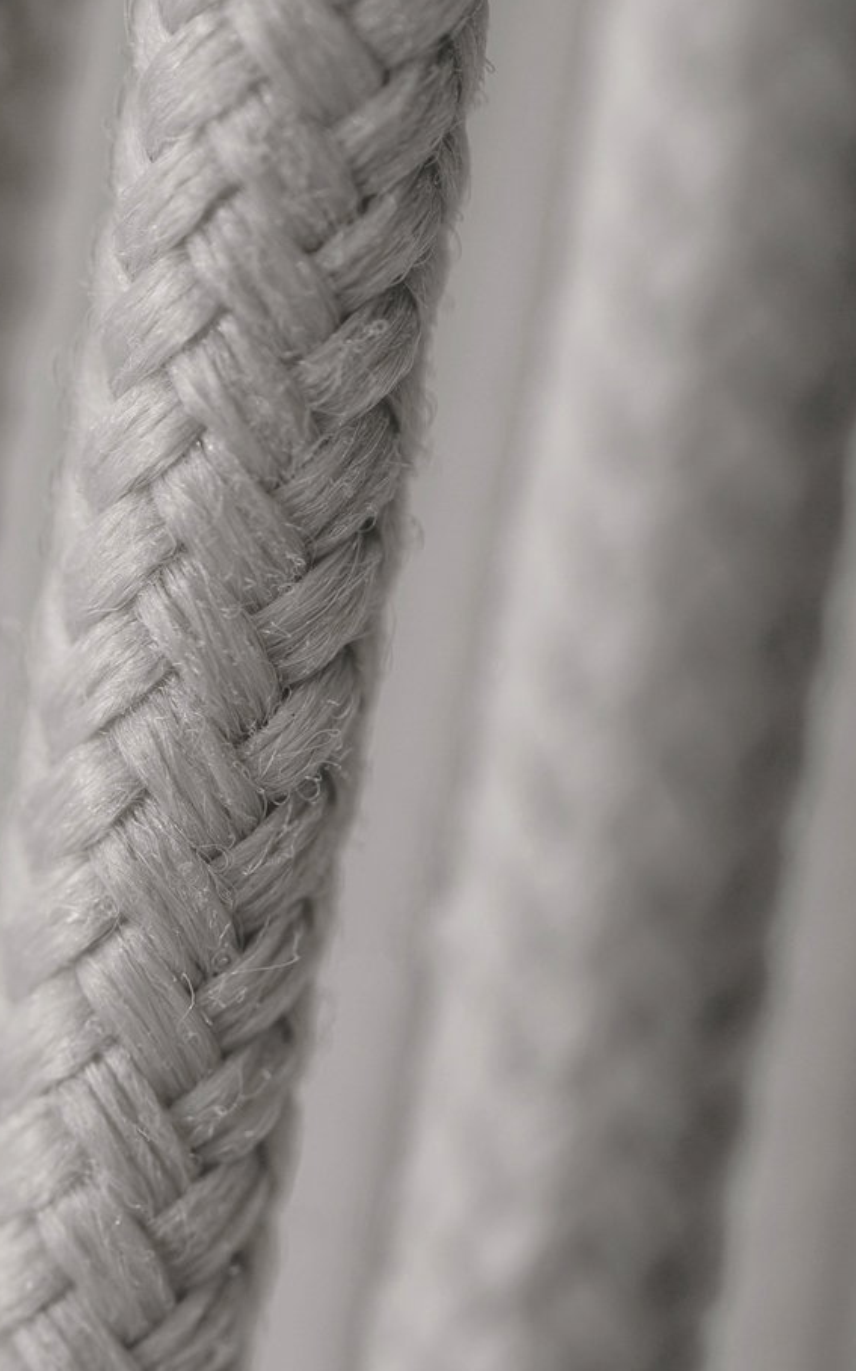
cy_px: 636
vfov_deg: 10.9
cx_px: -350
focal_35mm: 192
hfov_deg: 6.8
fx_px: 7171
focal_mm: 90
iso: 200
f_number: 3.5
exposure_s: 1/50
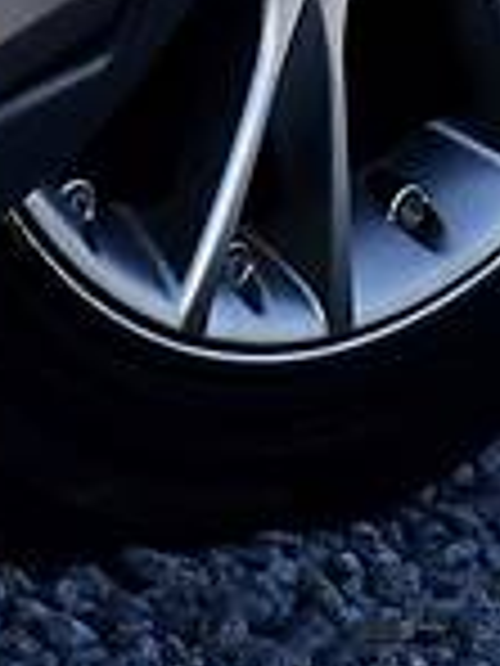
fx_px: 11979
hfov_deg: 2.4
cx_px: 797
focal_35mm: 622
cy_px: -412
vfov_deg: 3.2
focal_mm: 120
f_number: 6.3
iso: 200
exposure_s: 1/640
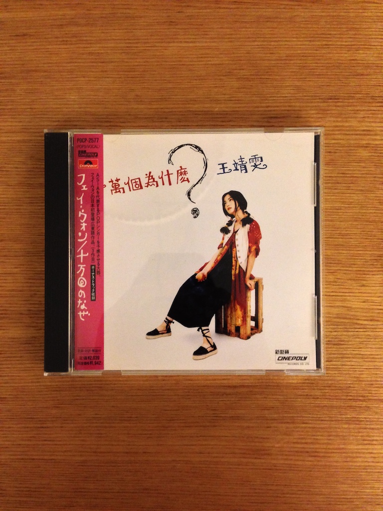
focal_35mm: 33
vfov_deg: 55.4
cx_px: 192
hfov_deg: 42.9
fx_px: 487
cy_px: 256
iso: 400
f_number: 2.4
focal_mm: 4.12
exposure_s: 1/20
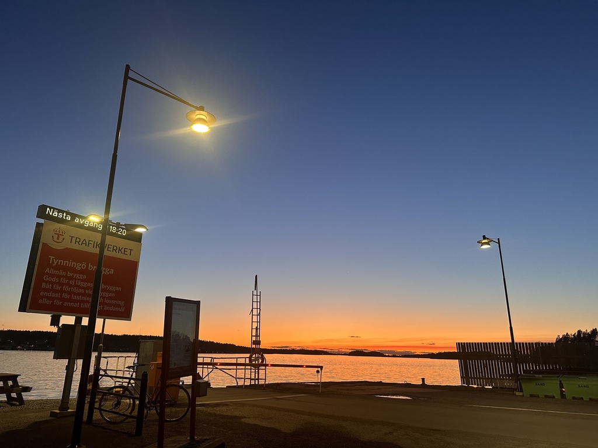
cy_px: 224
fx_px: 415
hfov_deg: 71.6
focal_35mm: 24
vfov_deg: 56.8
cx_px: 299
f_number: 1.78
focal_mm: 6.86
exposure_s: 1/89
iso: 250
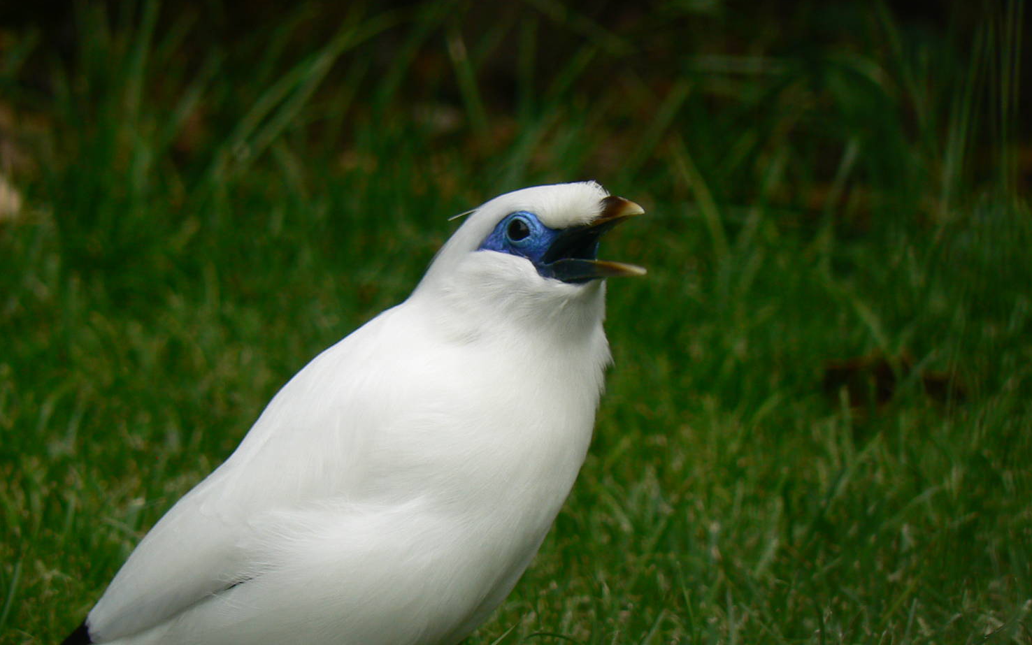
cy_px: 399
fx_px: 9114
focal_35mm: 324
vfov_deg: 4.1
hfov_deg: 6.5
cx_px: 480
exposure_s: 1/100
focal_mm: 47
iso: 80
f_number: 5
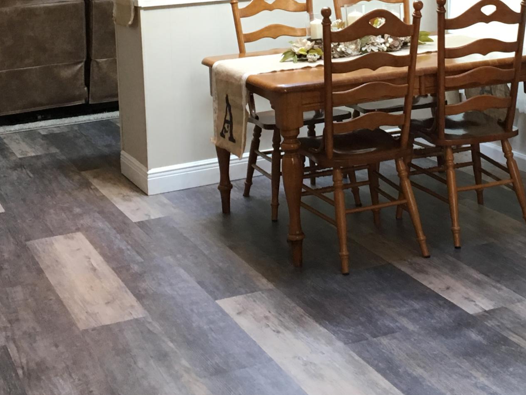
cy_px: -38
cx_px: 358
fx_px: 1049
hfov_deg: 28.0
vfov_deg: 20.3
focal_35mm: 69
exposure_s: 1/30
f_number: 2.2
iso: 100
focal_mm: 4.15
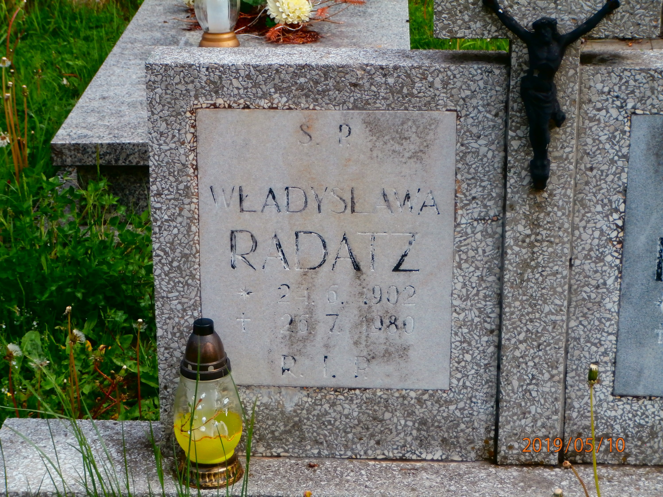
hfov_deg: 22.8
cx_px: 332
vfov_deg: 17.2
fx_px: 1647
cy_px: 248
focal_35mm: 86
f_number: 5
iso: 100
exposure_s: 1/250
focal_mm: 15.16
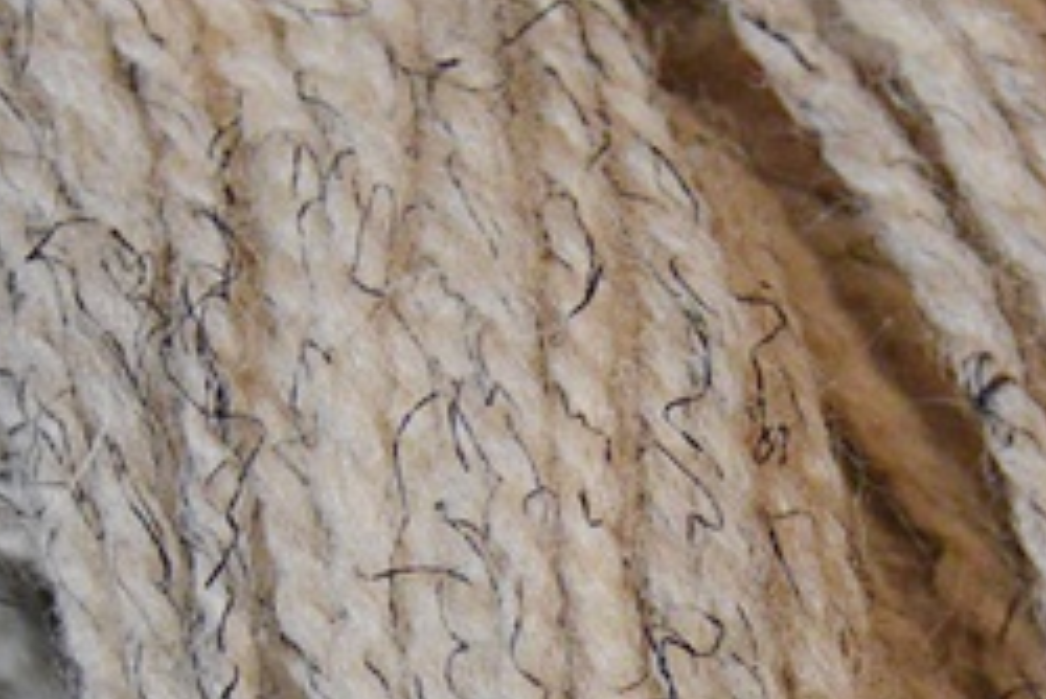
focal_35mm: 186
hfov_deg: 11.0
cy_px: 642
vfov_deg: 7.4
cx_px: 628
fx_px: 5407
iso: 2200
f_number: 4.2
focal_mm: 31
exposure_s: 1/60
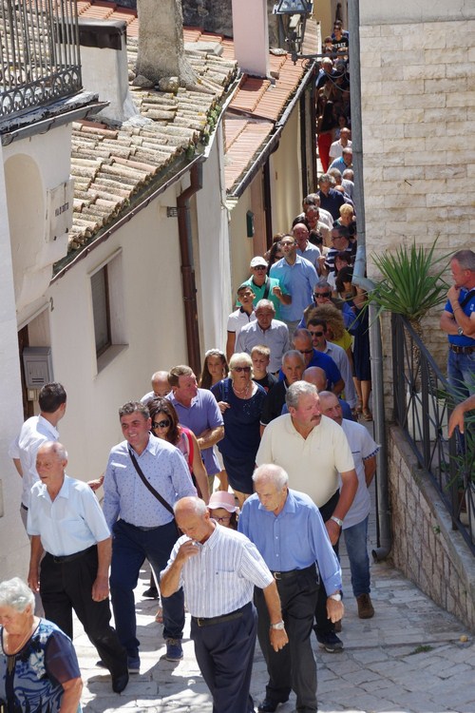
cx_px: 238
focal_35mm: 132
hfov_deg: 10.4
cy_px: 356
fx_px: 2612
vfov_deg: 15.5
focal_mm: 88
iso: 400
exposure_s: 1/320
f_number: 8
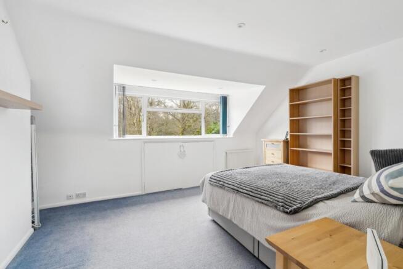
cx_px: 202
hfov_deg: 96.7
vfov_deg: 73.8
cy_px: 134
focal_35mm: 16
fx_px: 179
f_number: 11
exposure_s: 1/6
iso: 640
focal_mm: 16
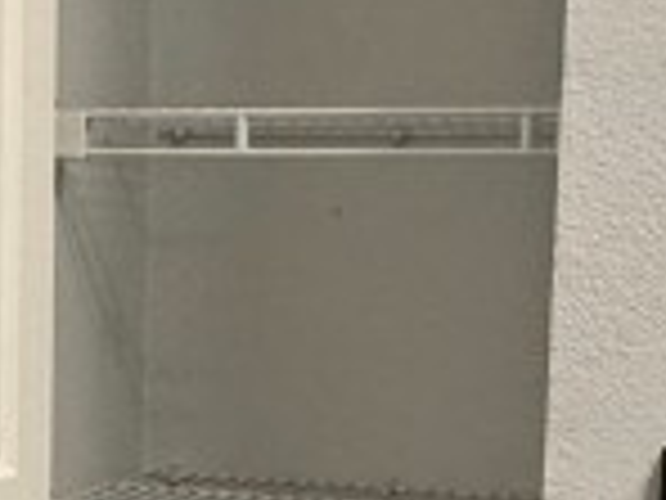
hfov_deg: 20.2
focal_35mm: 97
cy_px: 477
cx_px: 234
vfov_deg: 15.0
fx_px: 1866
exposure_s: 1/60
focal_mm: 2.22
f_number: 2.2
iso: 320
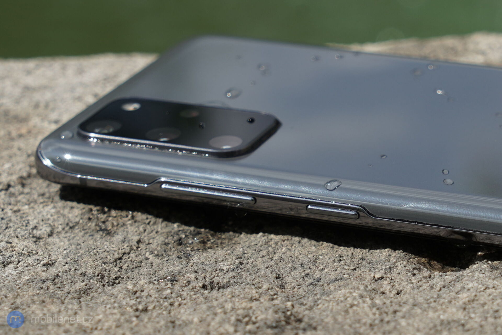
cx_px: 251
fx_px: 948
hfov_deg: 29.7
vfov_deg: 20.0
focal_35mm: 68
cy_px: 168
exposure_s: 1/500
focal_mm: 68
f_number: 8
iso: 125
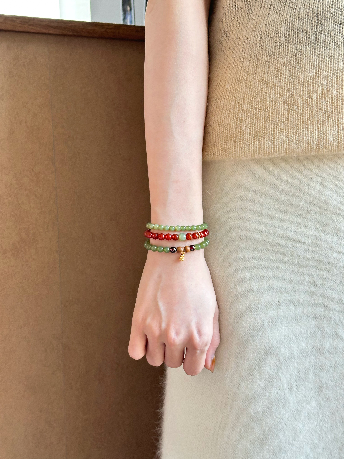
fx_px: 636
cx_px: 172
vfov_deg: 39.7
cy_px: 230
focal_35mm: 48
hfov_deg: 30.3
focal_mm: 6.86
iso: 125
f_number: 1.8
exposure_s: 1/60
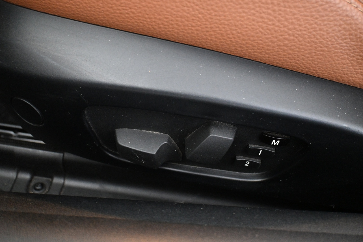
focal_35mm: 39
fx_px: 393
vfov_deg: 34.2
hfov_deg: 49.6
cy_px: 121
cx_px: 182
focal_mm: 26
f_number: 4.5
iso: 4000
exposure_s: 1/15
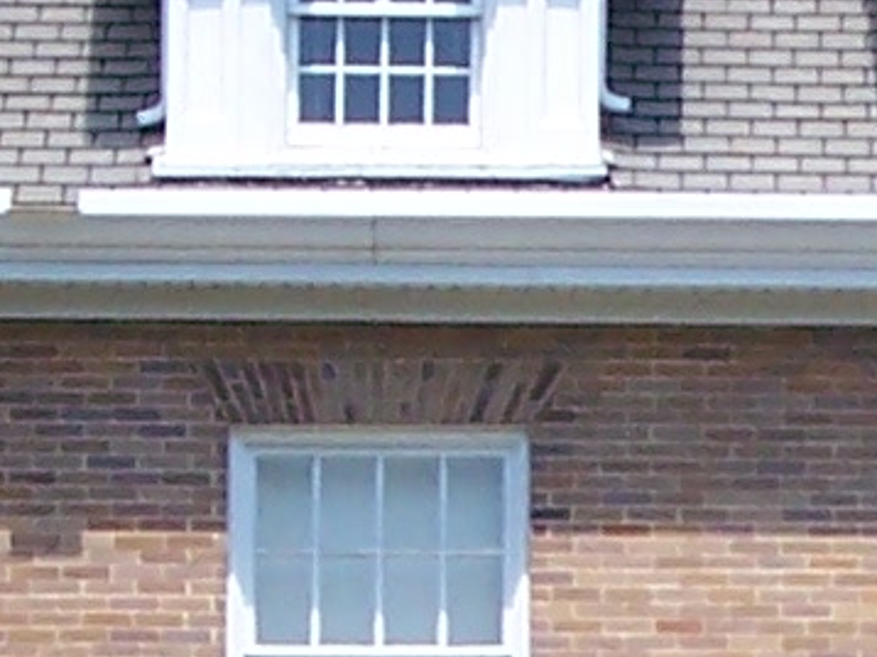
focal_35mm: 415
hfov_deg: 4.8
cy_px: 976
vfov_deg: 3.6
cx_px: 1078
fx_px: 10507
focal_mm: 10.7
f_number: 4
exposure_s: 1/250
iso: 100
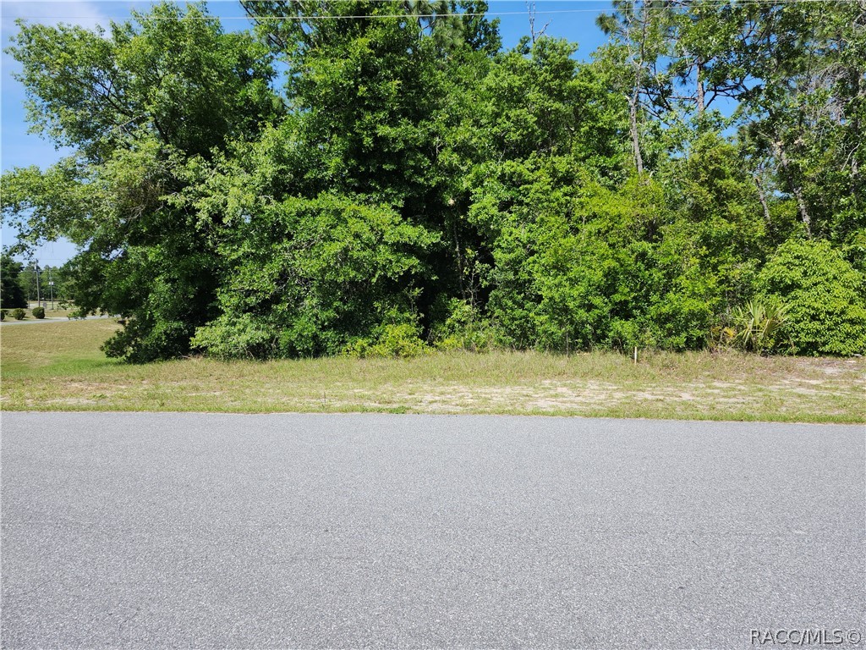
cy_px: 325
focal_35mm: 23
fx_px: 575
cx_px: 433
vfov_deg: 58.9
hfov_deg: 73.9
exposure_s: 1/1361
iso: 25
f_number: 1.8
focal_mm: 5.54
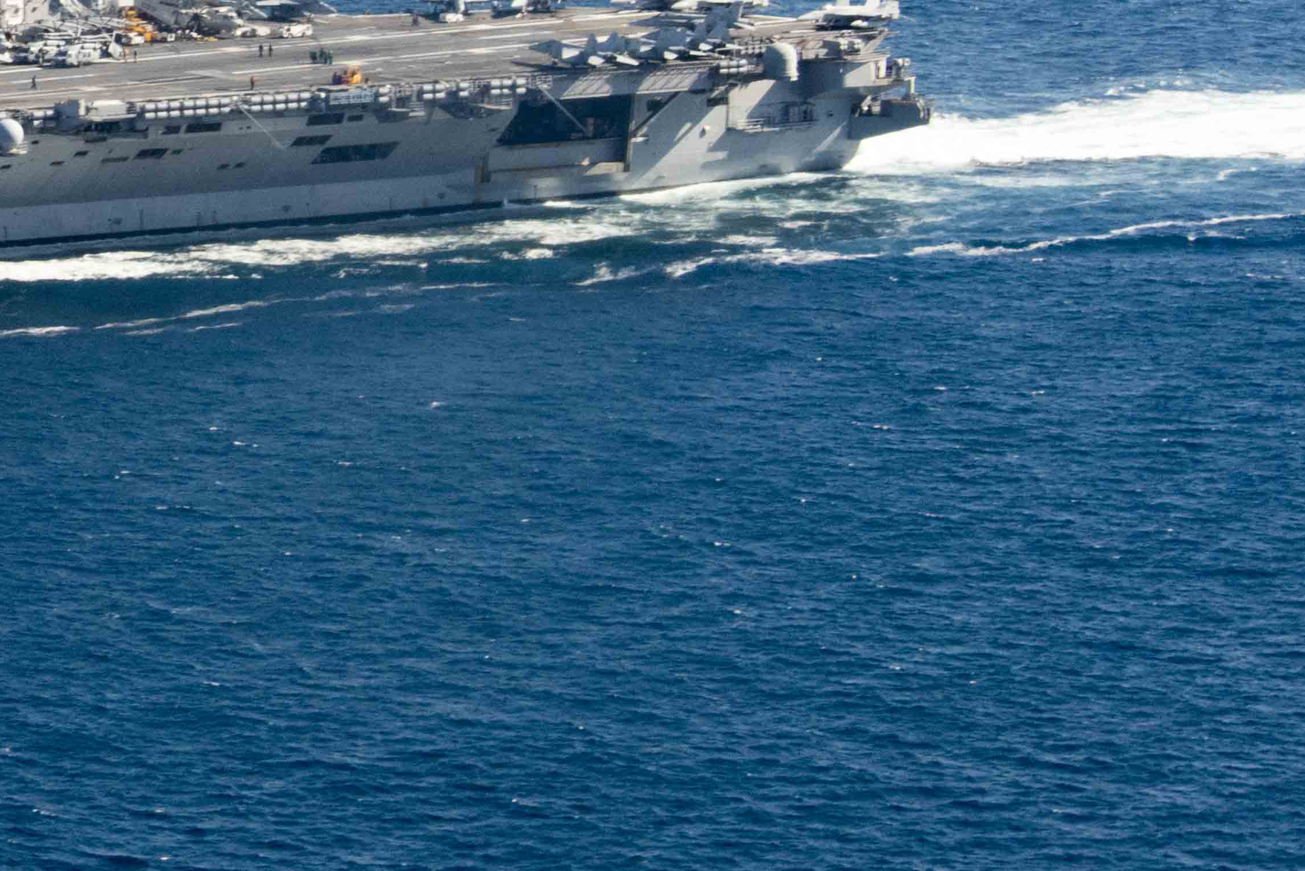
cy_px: -60
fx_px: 9391
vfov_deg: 5.3
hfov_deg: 7.9
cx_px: -278
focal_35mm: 259
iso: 800
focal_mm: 80
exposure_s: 1/200
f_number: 25
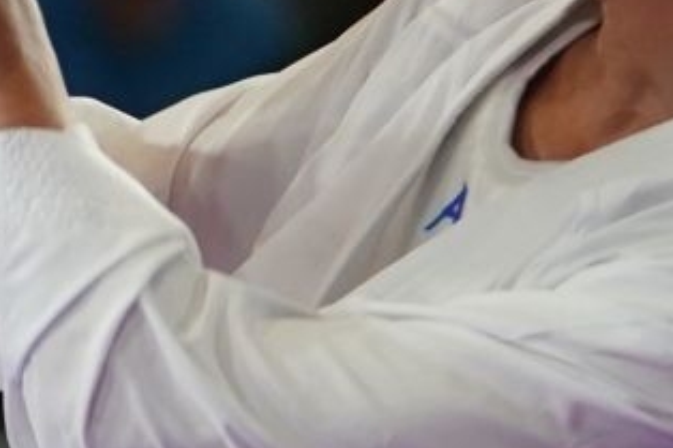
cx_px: -1237
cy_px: 401
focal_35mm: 1188
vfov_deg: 1.2
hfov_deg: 1.7
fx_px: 22196
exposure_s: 1/1000
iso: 1600
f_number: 2.8
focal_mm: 138
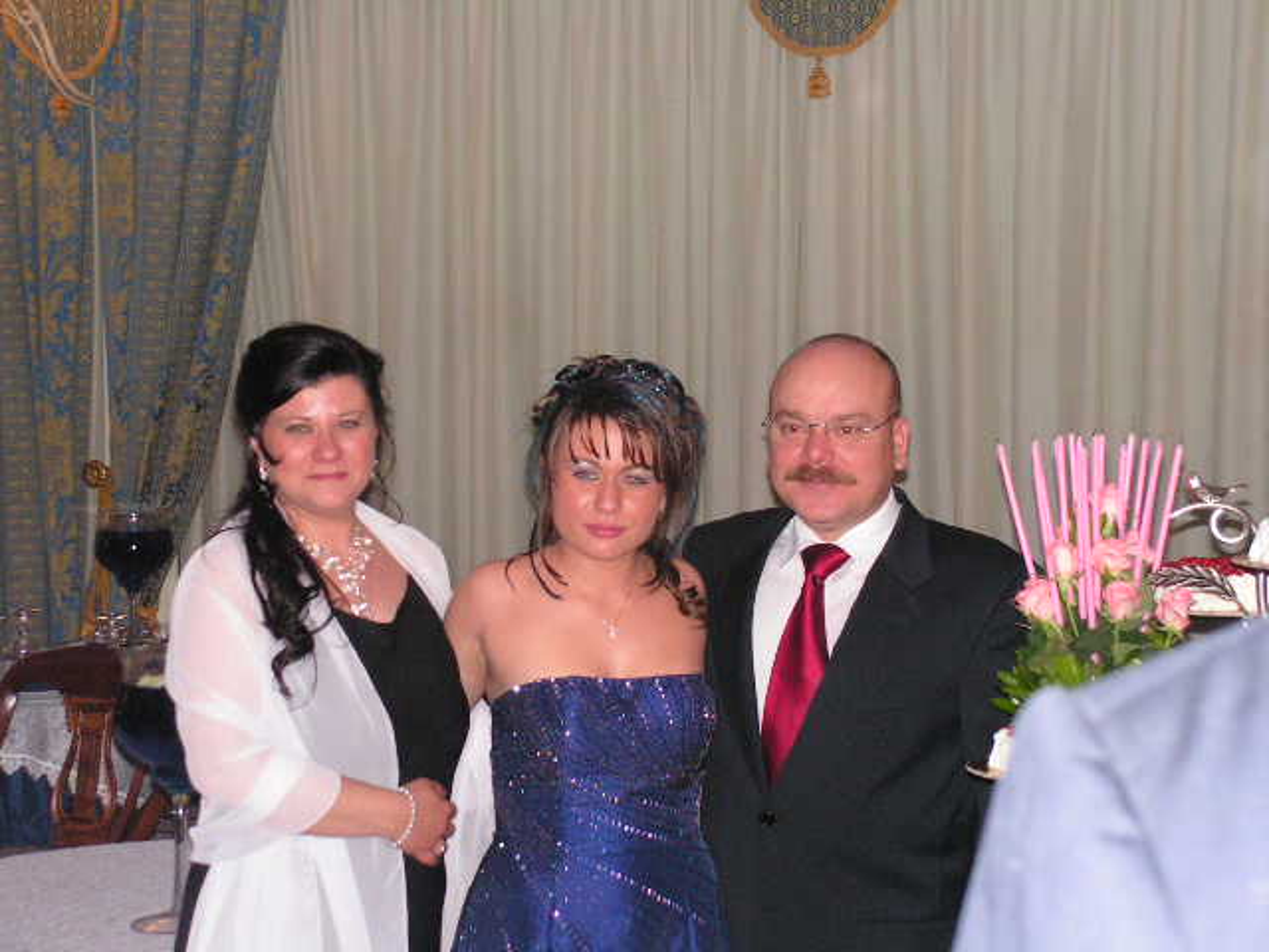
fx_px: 2823
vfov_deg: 19.1
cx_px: 634
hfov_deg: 25.3
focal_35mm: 77
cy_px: 476
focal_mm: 12.9
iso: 200
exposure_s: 1/80
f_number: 3.3
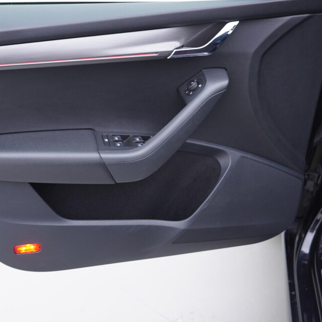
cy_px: 161
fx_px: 484
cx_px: 90
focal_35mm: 46
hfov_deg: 36.1
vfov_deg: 36.8
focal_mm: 24
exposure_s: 1/40
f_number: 2.8
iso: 160
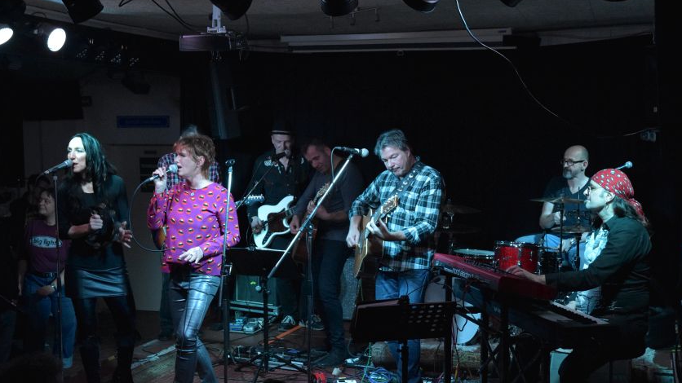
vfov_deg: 24.2
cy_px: 211
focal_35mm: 50
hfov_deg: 41.7
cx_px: 343
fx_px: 896
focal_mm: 31
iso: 3200
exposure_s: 1/80
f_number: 6.3
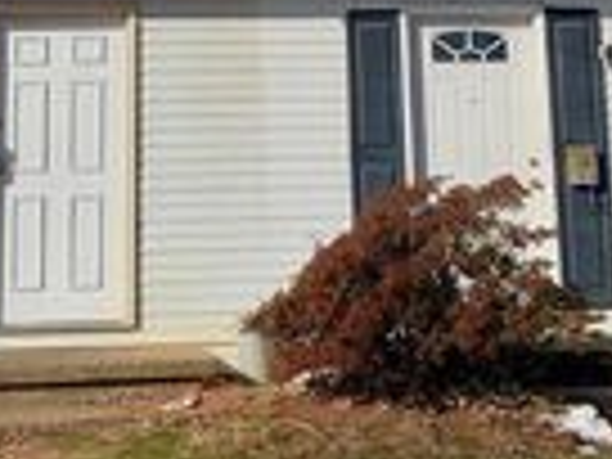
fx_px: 1556
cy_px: -20
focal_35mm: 88
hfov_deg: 22.2
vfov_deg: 16.4
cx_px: 284
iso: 40
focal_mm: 5.23
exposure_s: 1/2021
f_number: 1.8
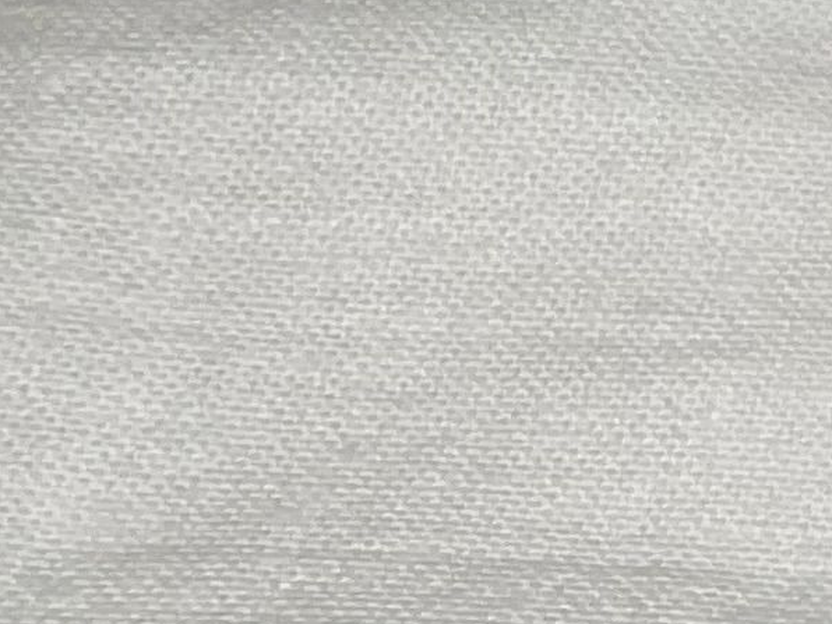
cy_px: 363
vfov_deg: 8.4
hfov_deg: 9.4
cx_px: 2275
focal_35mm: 176
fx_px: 4230
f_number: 1.6
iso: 32
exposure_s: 1/74
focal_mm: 4.2
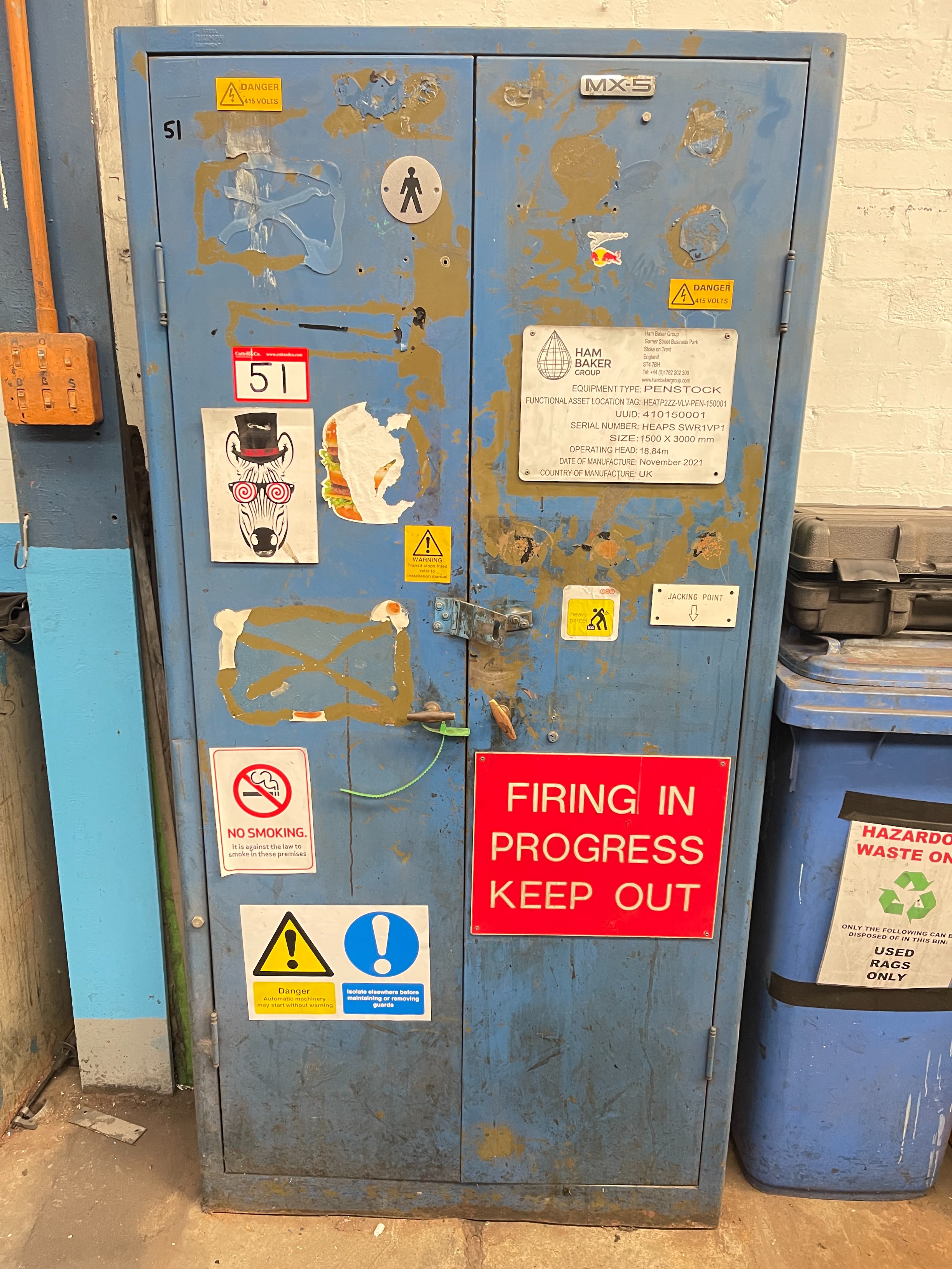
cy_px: 634
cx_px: 476
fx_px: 953
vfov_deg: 67.3
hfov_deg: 53.1
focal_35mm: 26
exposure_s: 1/60
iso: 500
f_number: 1.6
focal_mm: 5.1
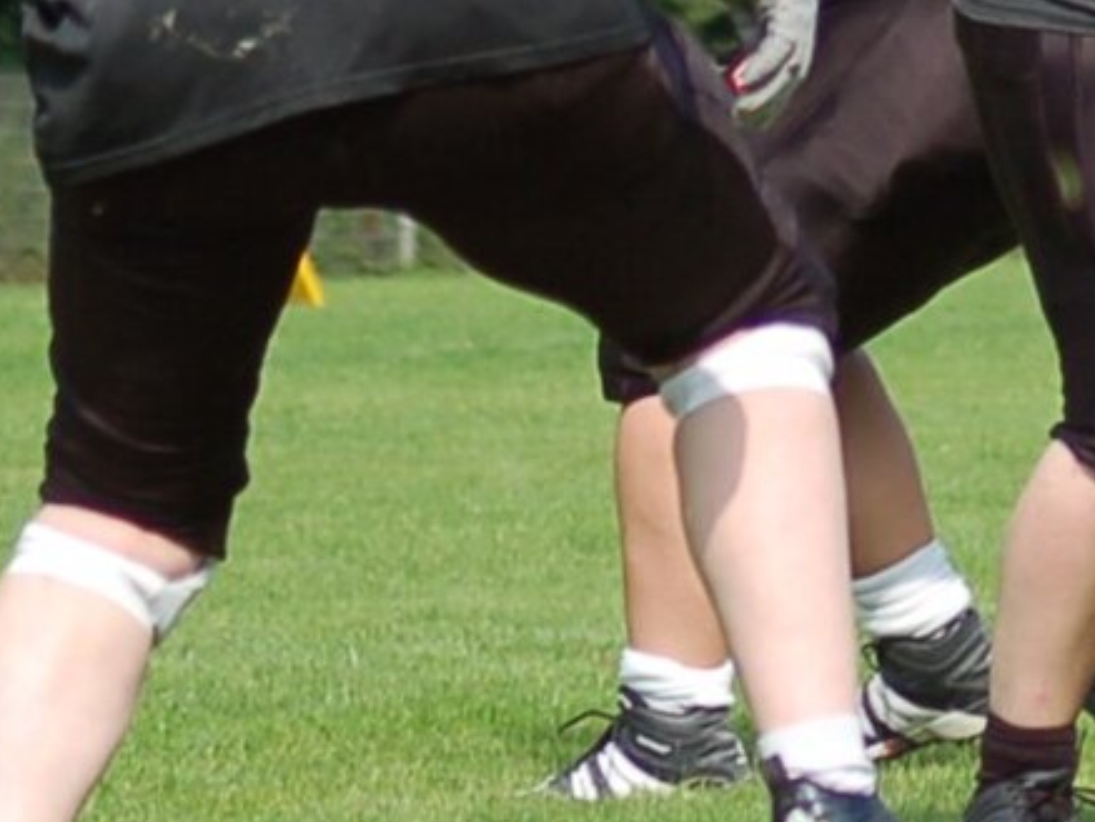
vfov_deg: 2.4
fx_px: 19713
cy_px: 381
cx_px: 1235
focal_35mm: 623
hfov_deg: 3.2
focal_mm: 86
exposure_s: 1/1000
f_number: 4.5
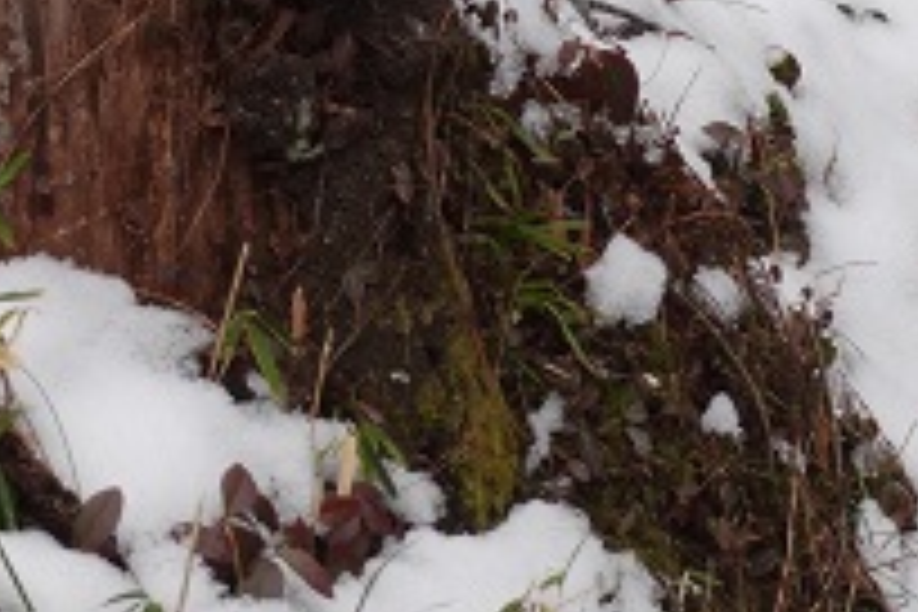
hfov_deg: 7.7
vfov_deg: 5.2
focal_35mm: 265
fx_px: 6757
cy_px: 194
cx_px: -385
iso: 125
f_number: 5.6
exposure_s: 1/160
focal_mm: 24.36
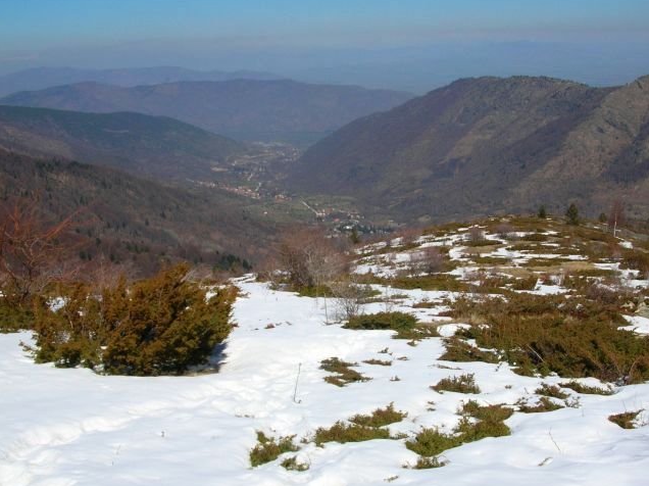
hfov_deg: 42.8
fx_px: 824
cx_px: 390
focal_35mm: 44
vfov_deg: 32.8
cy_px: 282
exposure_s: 1/570
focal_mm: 5.8
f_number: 5.6
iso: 50
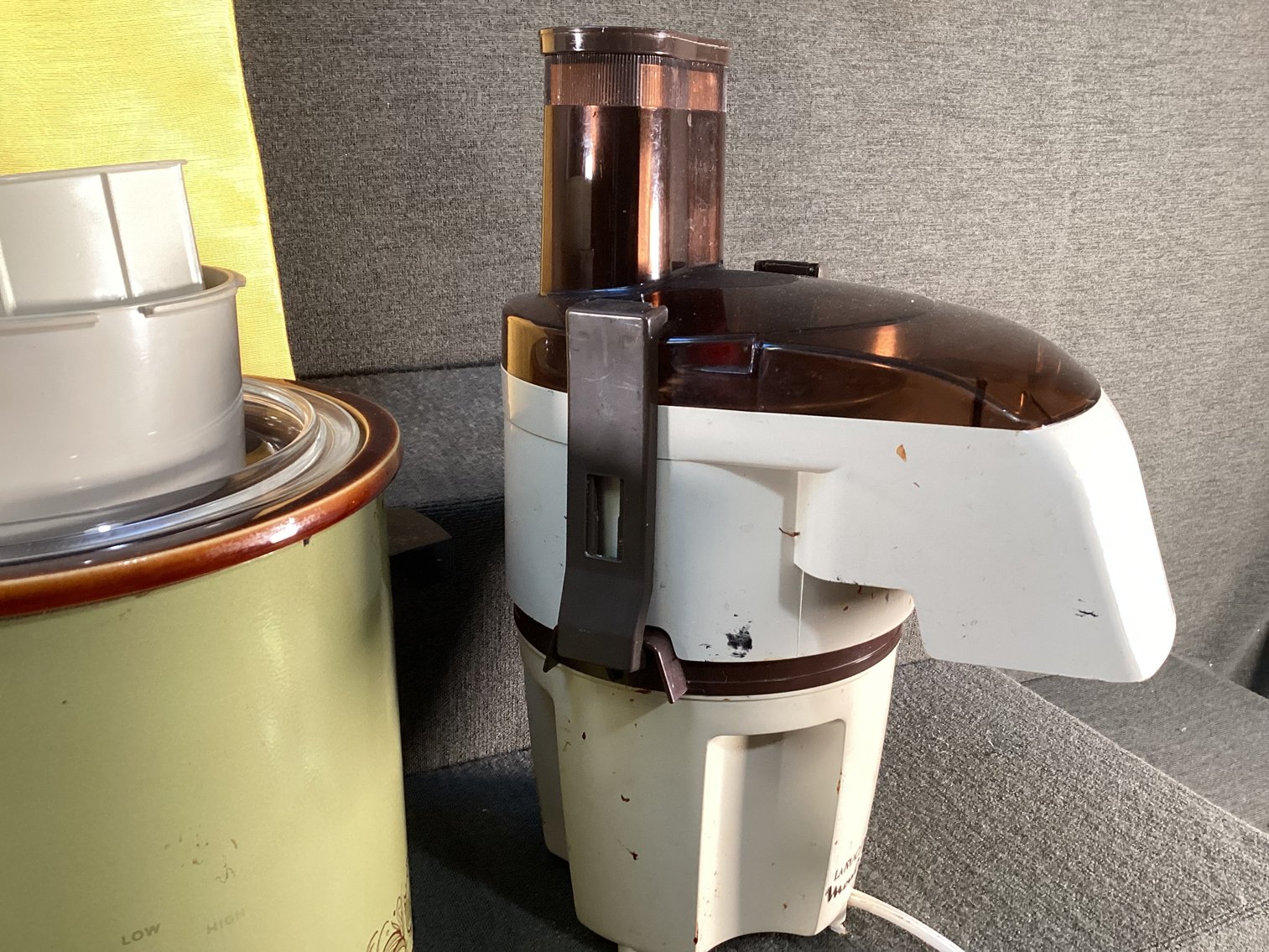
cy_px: 476
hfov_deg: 58.3
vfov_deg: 45.4
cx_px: 634
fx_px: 1137
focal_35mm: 31
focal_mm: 3.3
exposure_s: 1/60
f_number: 2.4
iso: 160
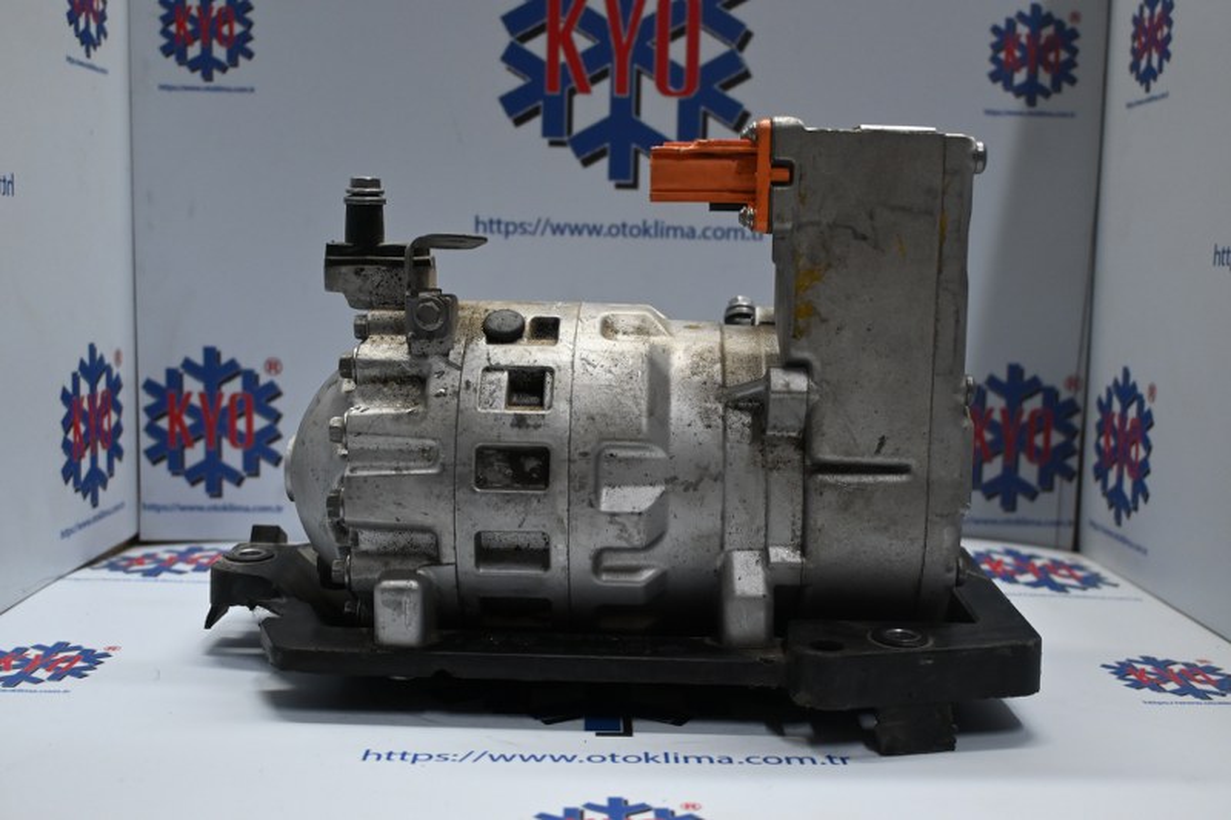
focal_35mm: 37
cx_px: 616
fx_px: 1256
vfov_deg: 36.2
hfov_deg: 52.2
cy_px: 410
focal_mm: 24.5
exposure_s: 1/125
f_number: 4.2
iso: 1000
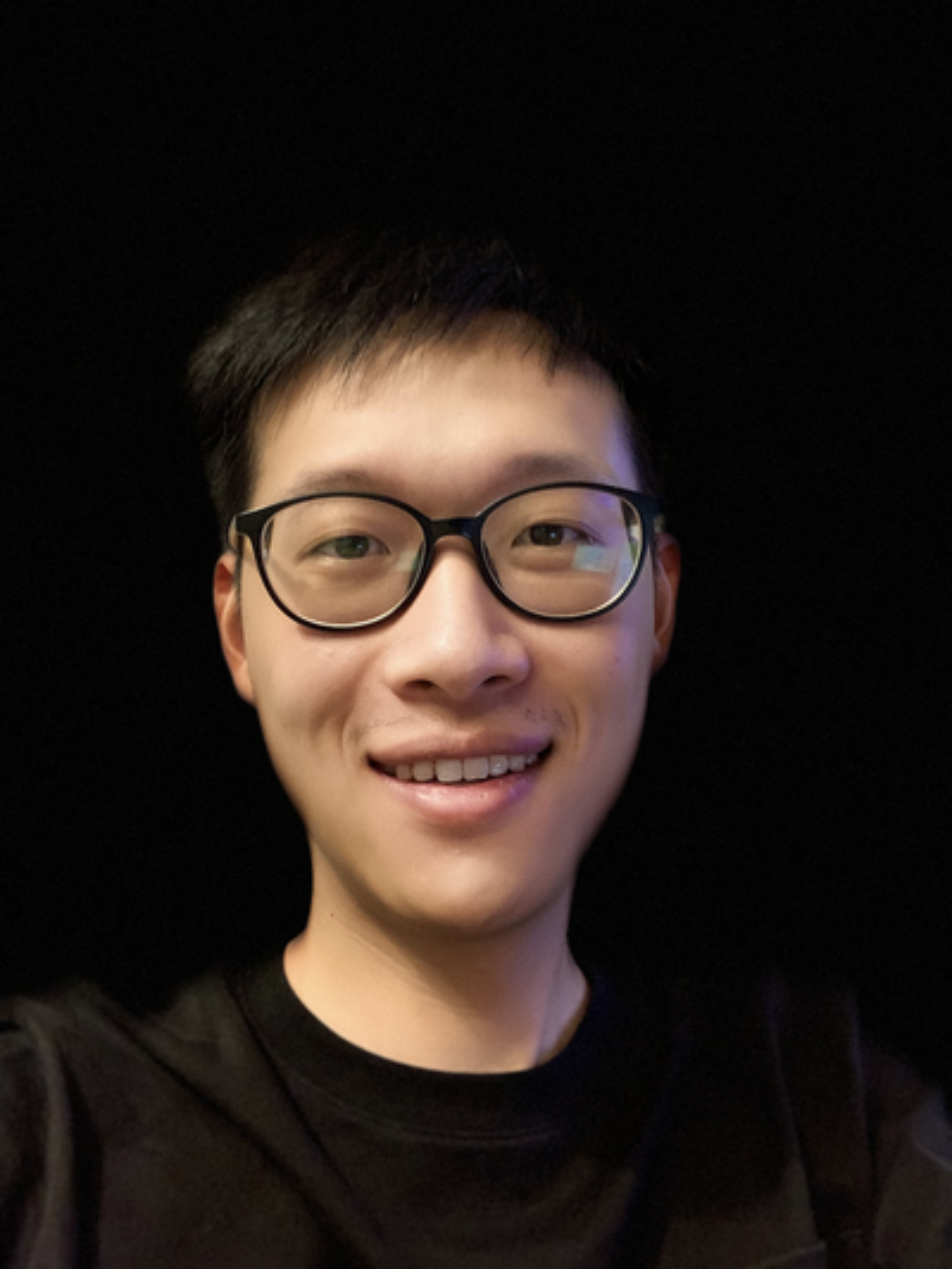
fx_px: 1173
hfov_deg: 44.2
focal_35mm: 32
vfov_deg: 56.8
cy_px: 634
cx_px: 476
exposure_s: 1/25
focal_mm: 2.87
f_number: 2.2
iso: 320
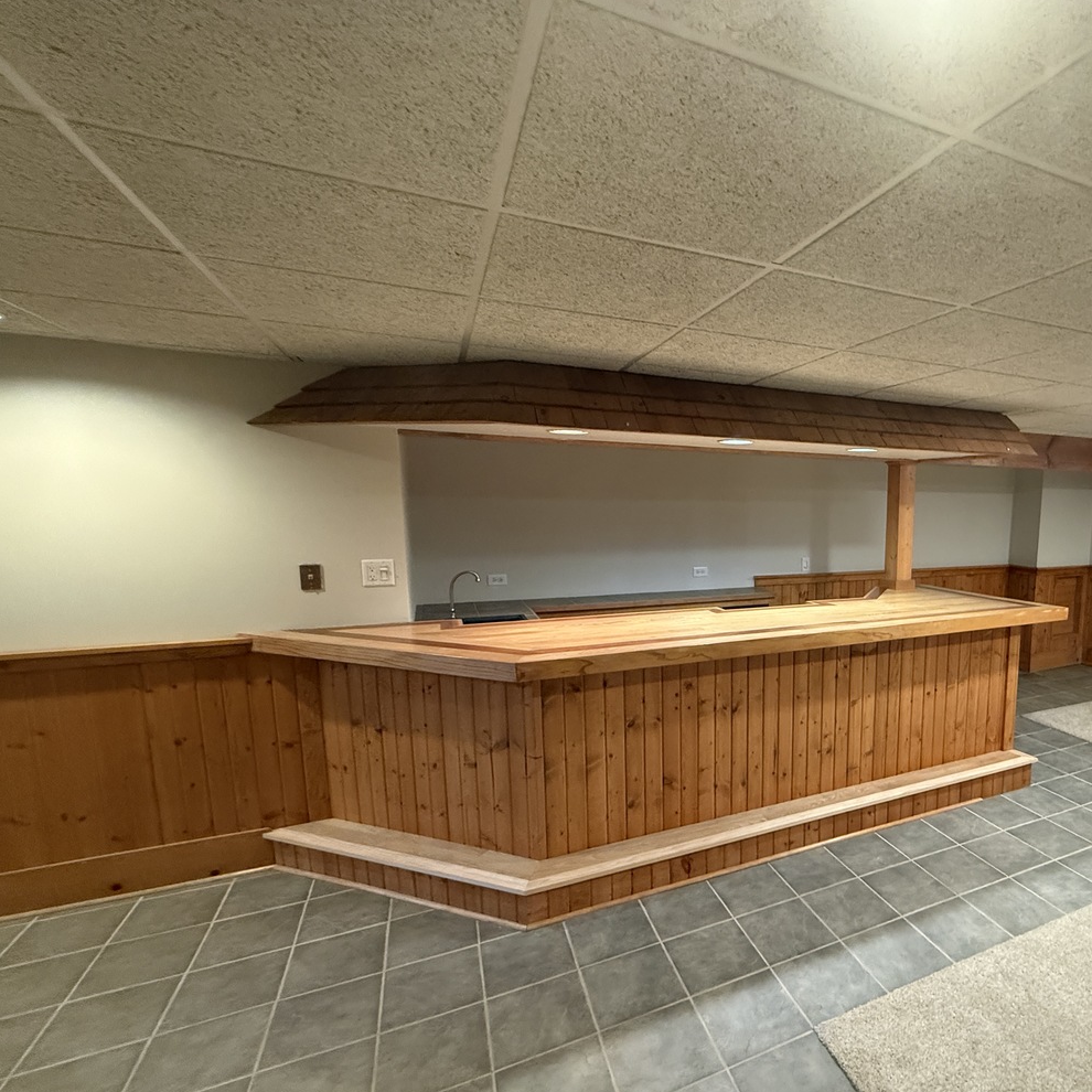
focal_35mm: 18
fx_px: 642
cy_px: 591
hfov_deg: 76.6
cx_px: 774
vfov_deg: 80.6
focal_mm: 2.22
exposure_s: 1/60
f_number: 2.2
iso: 640
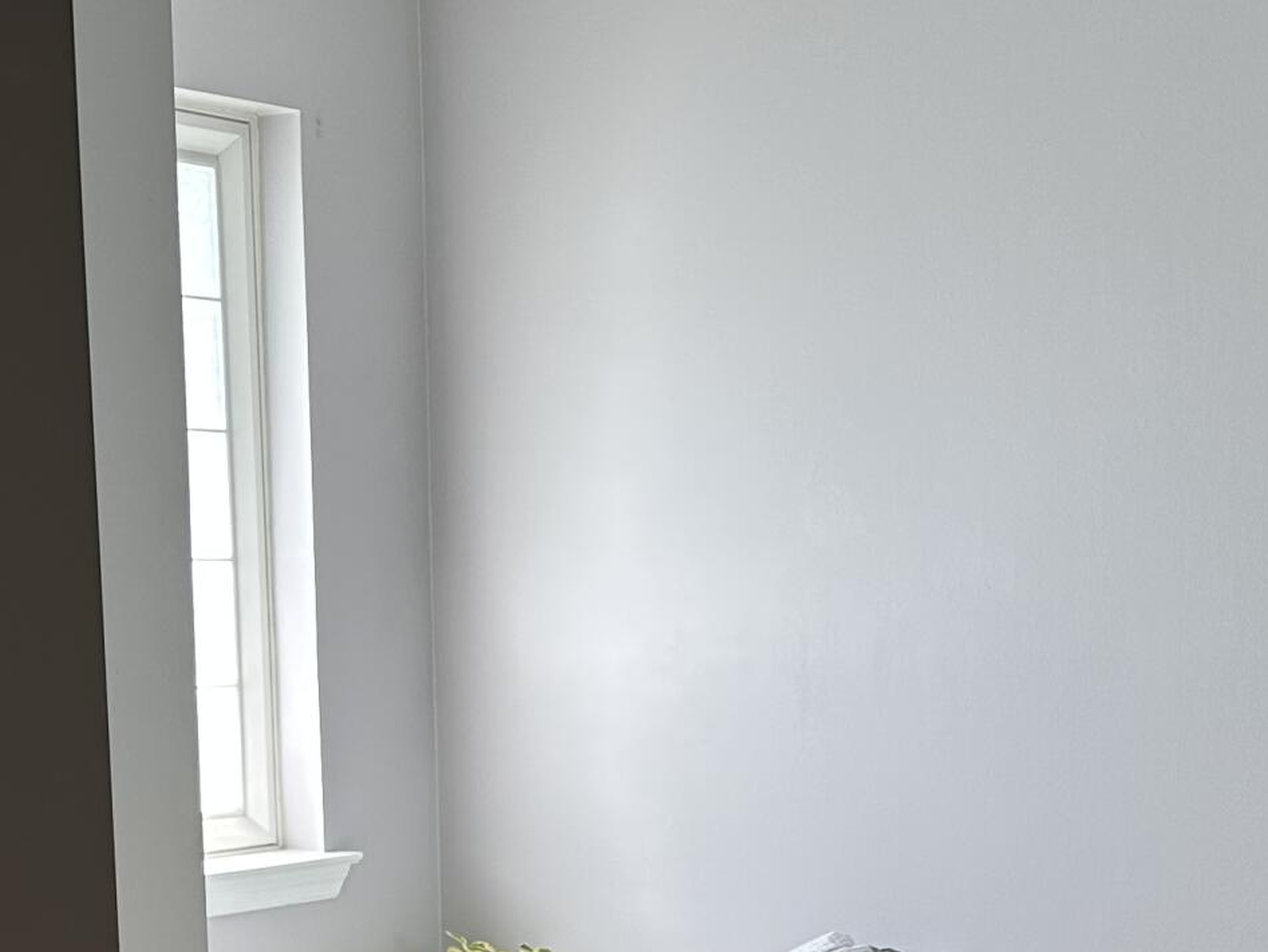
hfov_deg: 25.6
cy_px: 1035
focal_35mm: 76
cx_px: 572
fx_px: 2785
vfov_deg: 18.7
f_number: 1.78
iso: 80
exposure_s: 1/120
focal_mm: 6.86
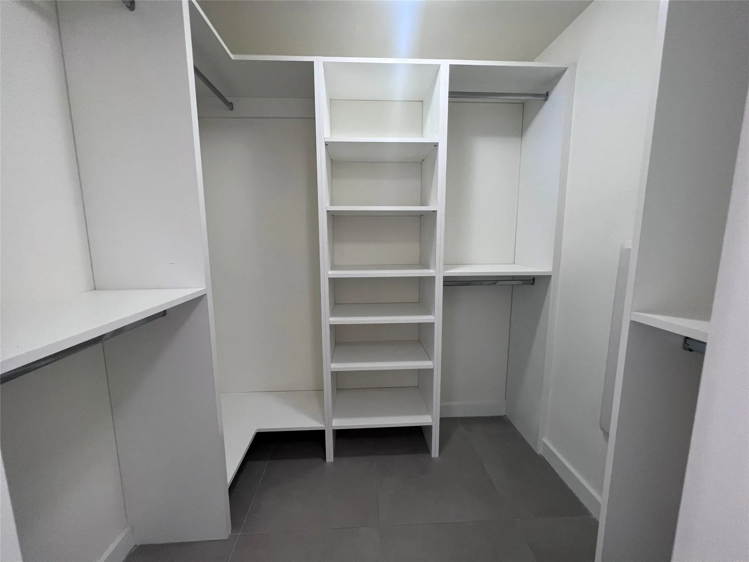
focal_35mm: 13
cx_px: 374
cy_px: 281
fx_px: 281
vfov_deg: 89.9
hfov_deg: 106.2
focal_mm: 1.57
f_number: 1.8
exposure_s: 1/60
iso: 160
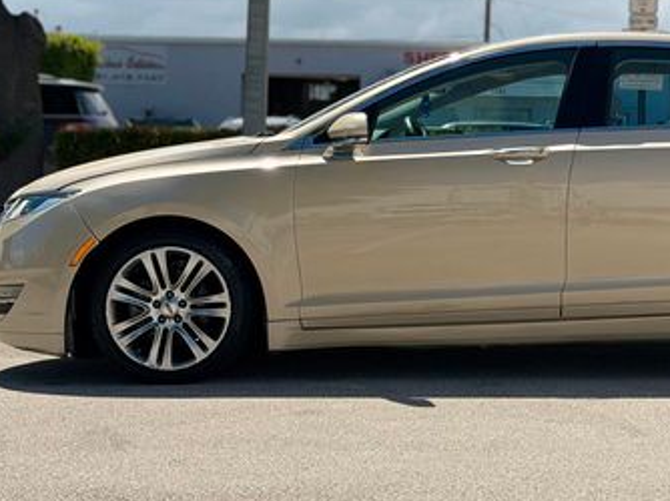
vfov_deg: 16.0
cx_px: 558
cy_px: 164
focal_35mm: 92
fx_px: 1779
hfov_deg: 21.0
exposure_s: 1/7143
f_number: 1.78
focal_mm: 6.76
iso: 64
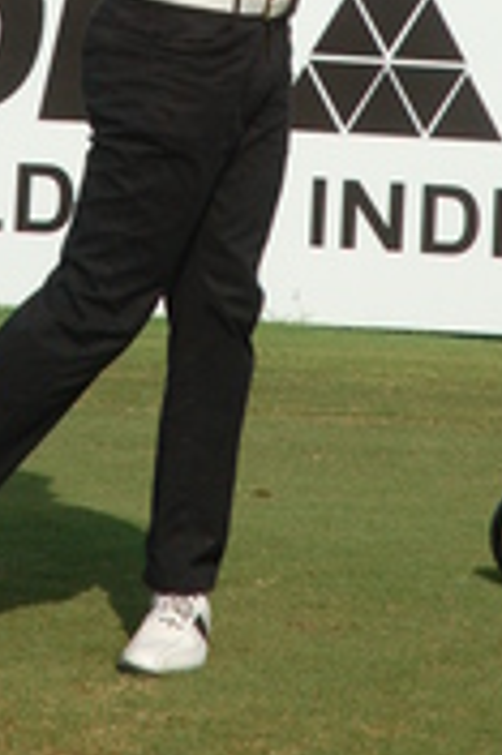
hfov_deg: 4.8
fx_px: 6014
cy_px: -210
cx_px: 178
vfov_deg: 7.1
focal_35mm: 287
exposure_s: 1/1000
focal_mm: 70
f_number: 8
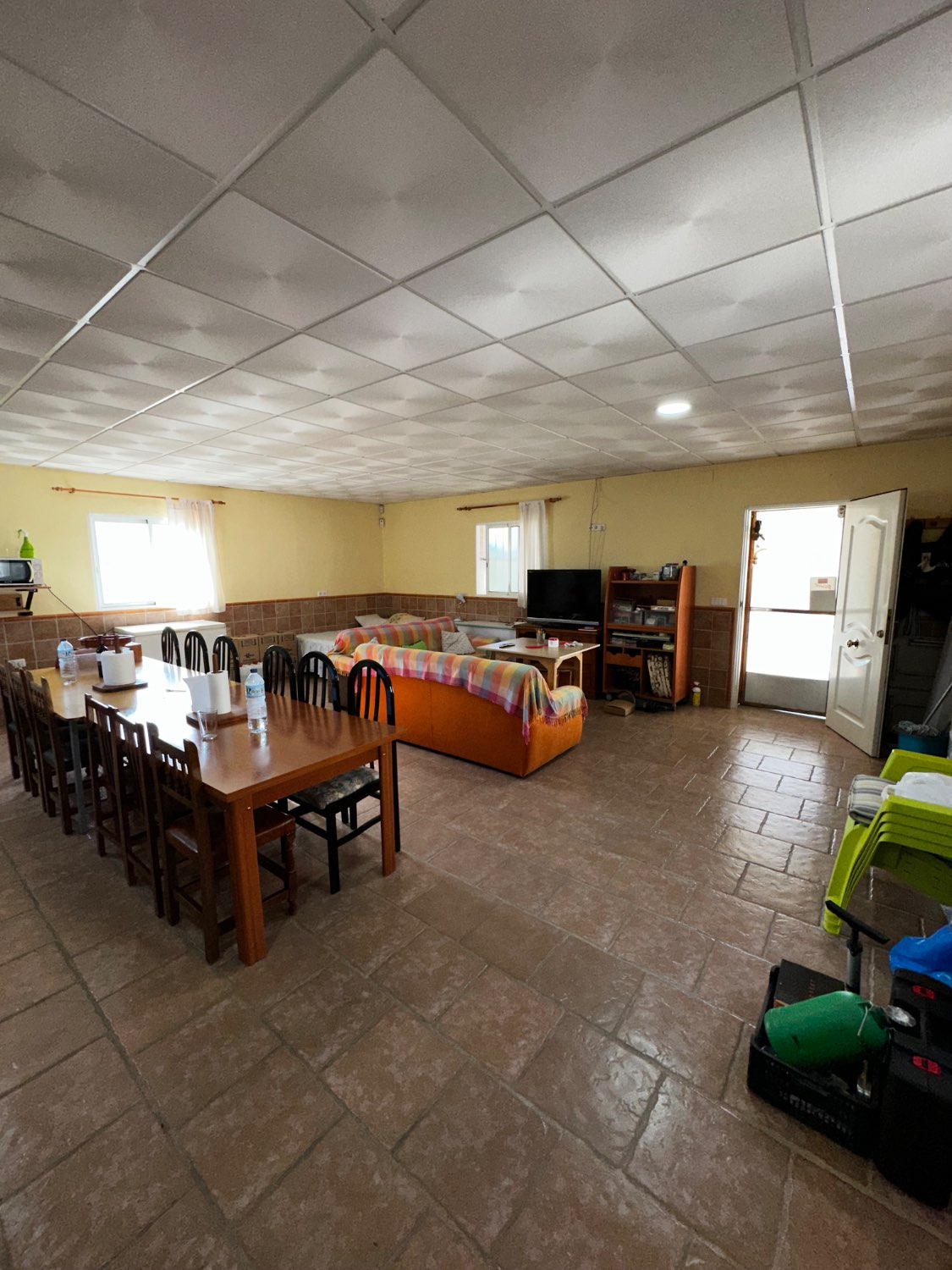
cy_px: 635
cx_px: 476
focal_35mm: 14
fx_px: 513
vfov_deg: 102.1
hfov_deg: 85.7
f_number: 2.2
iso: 80
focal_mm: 2.22
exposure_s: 1/121
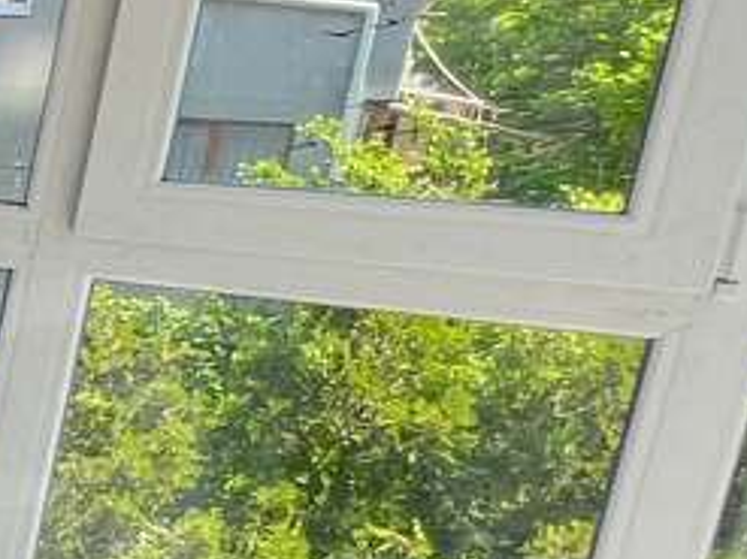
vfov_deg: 18.6
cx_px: -1297
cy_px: 388
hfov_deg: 12.9
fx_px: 1704
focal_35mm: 79
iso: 32
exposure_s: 1/149
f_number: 1.8
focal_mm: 1.57
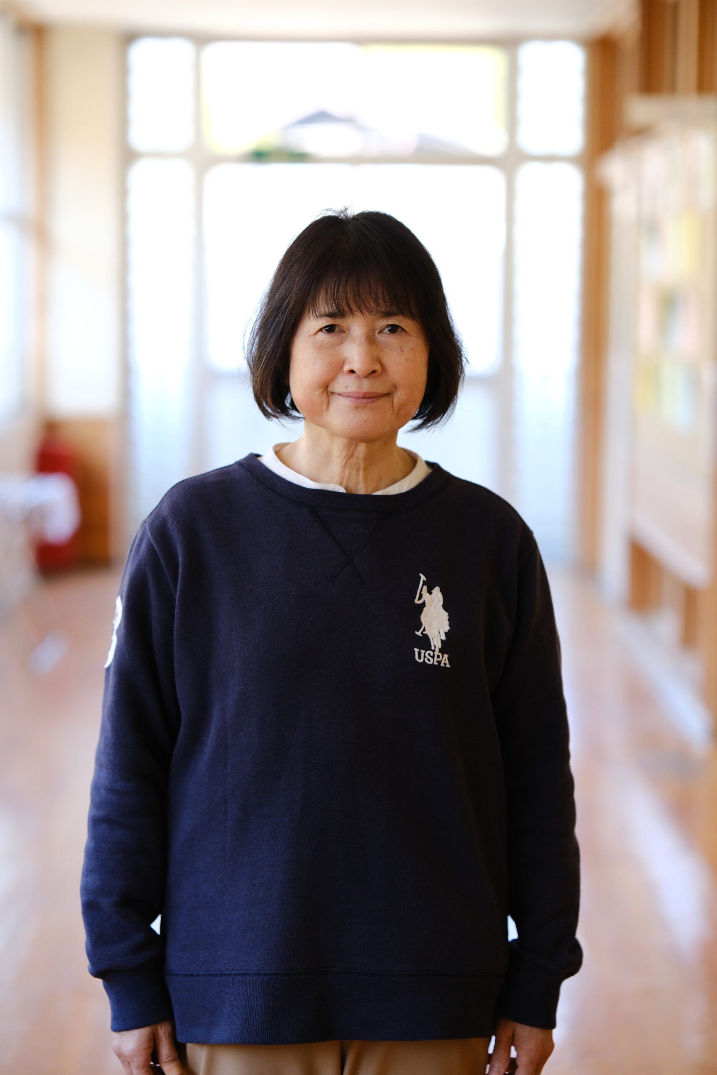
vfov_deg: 24.2
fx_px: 2509
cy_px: 538
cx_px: 358
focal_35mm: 84
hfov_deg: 16.3
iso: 800
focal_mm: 56
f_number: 1.6
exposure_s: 1/800
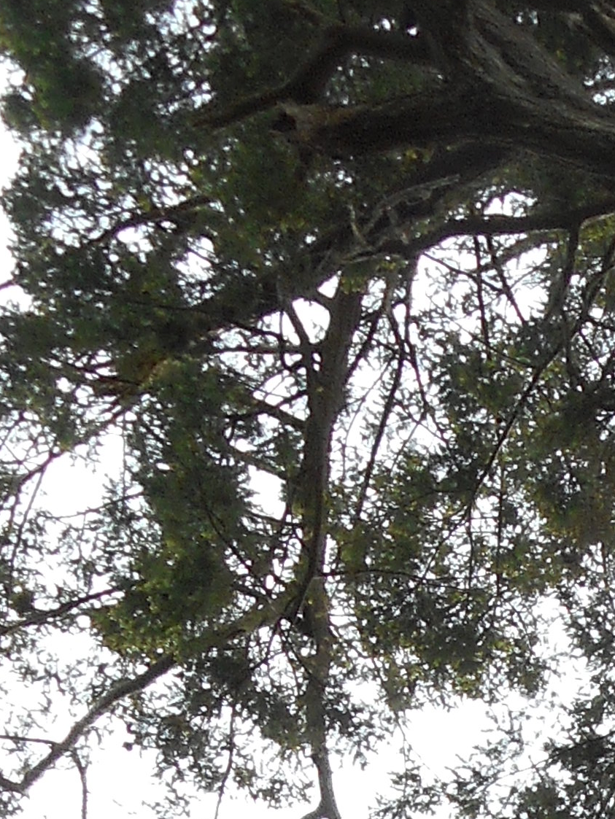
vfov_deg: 13.6
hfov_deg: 10.3
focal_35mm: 133
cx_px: 1245
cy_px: 1354
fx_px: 3149
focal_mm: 5.2
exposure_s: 1/160
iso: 80
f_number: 4
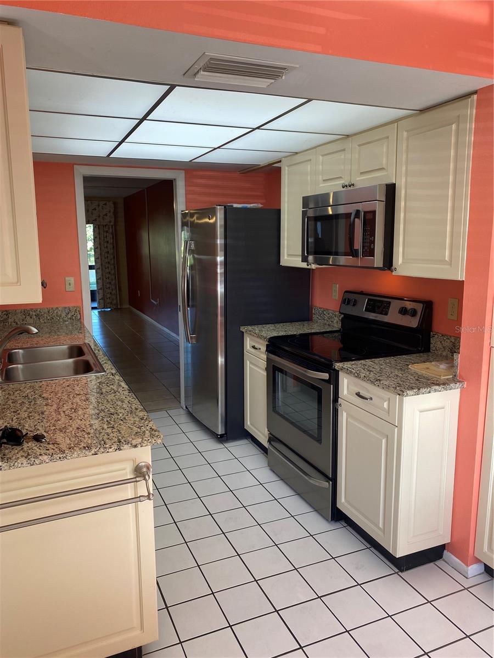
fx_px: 495
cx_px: 247
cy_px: 329
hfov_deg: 53.1
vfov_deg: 67.3
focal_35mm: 26
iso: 50
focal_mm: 4.25
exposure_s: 1/120
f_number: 1.8
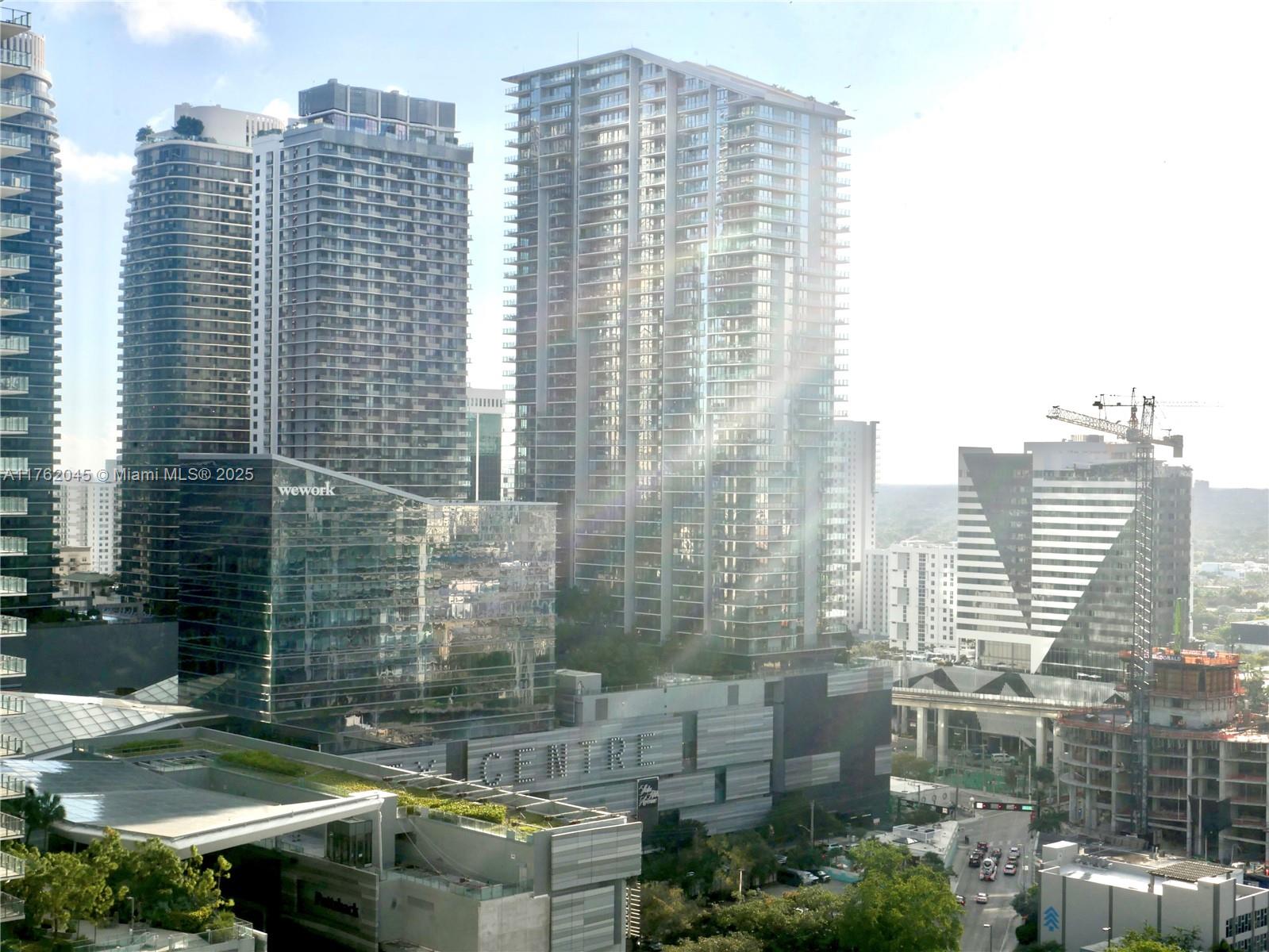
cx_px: 634
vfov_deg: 29.1
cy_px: 476
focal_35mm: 50
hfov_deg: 38.2
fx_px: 1833
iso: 200
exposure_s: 1/125
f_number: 18
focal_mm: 25
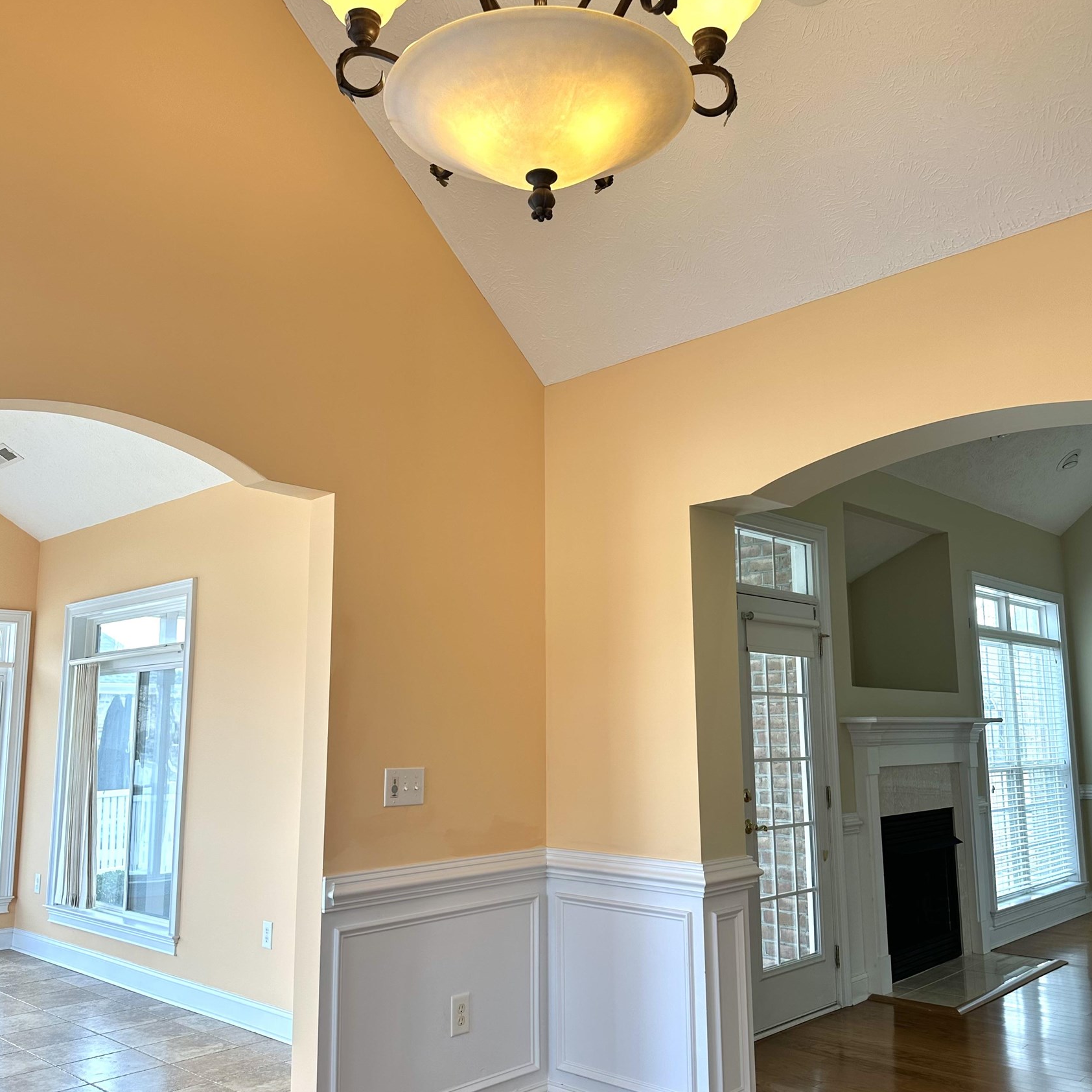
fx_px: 1035
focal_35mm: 29
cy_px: 563
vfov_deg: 55.6
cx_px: 546
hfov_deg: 55.6
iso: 64
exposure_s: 1/143
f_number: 1.78
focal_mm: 6.86
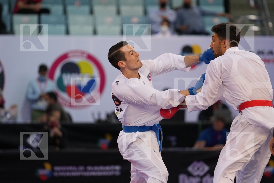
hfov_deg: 6.9
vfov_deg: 4.6
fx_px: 2283
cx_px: 137
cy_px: 92
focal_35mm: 300
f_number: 2.8
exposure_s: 1/1000
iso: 2000
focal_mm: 200
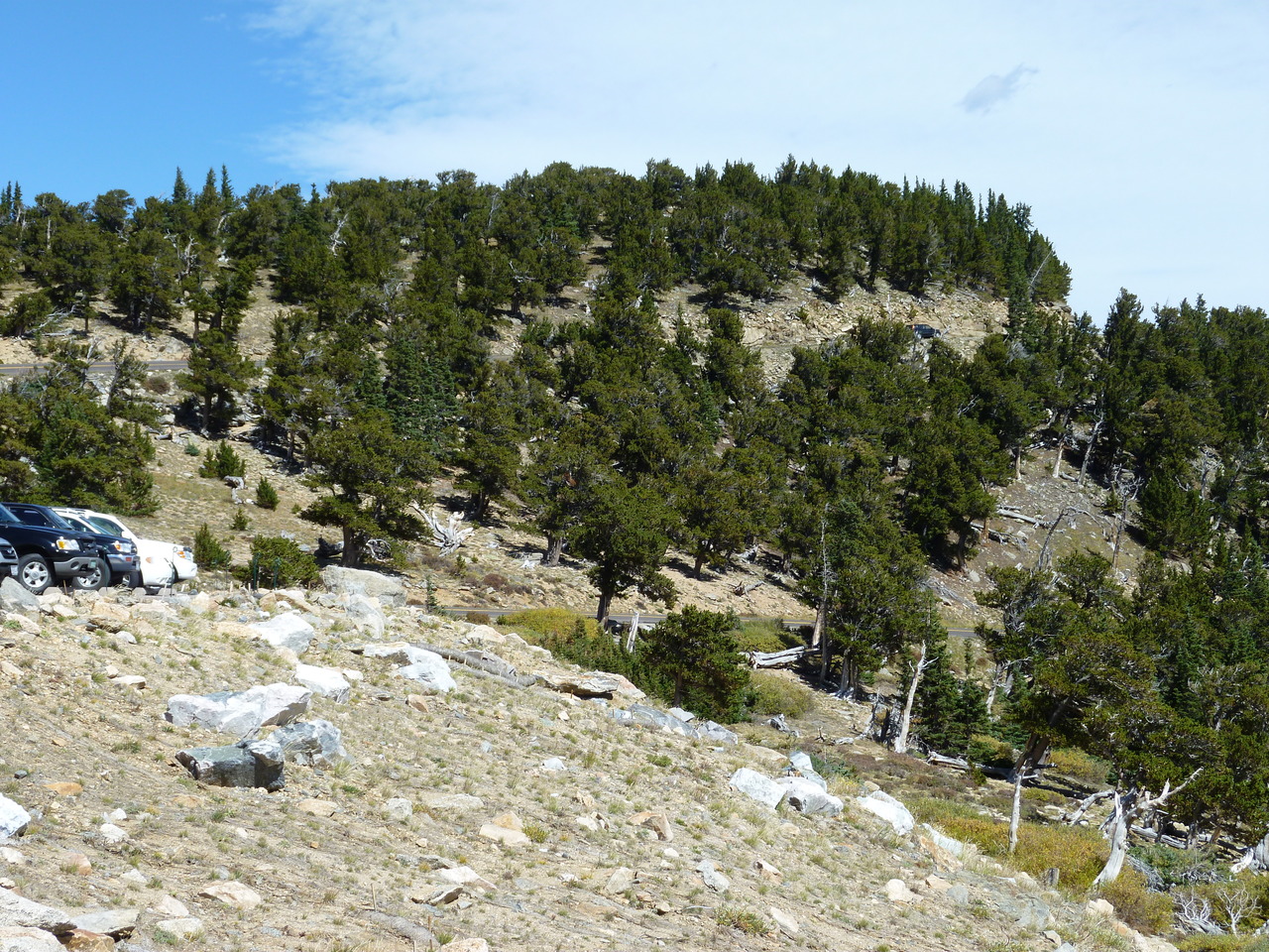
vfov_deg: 24.0
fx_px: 2236
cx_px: 634
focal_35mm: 61
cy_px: 476
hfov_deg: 31.7
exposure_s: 1/320
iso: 80
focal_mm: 11
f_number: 4.7
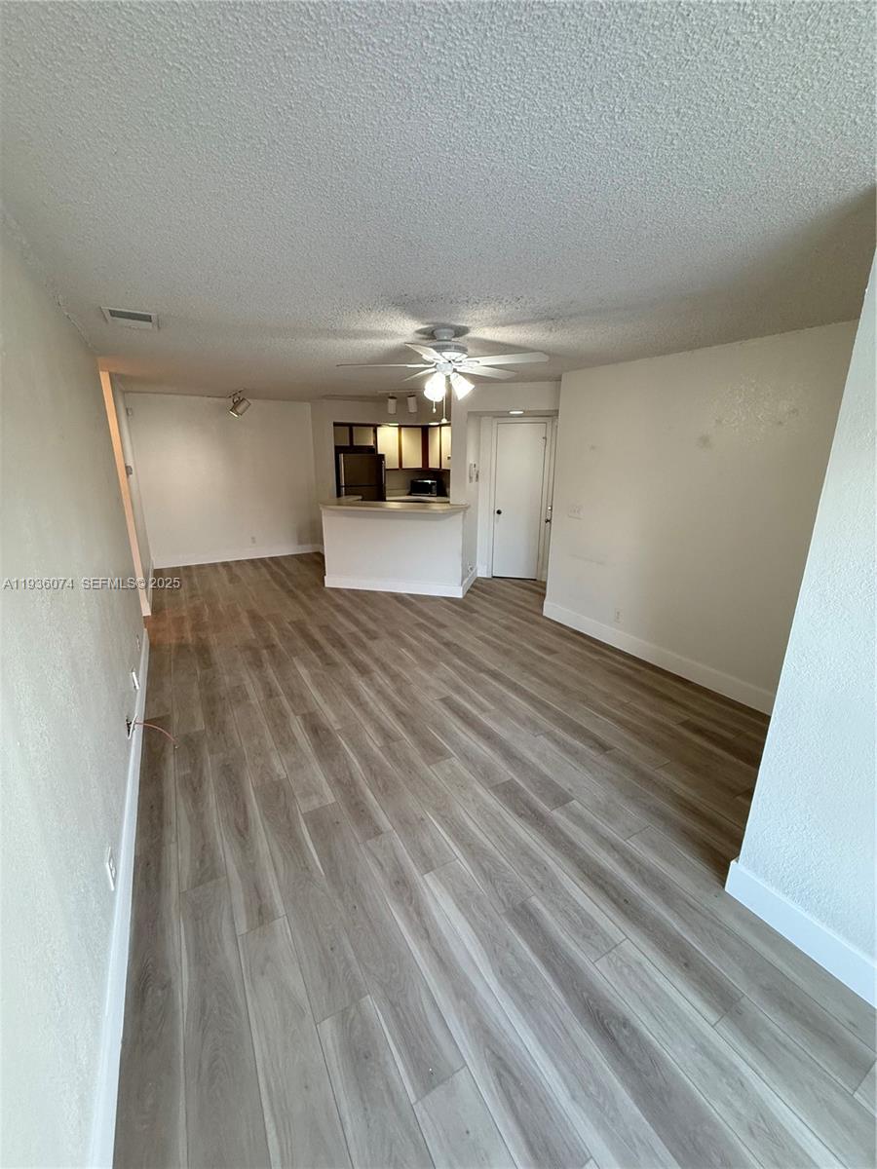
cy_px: 584
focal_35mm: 14
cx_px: 438
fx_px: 473
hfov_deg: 85.7
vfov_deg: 102.1
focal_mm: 2.22
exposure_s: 1/120
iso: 320
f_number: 2.2
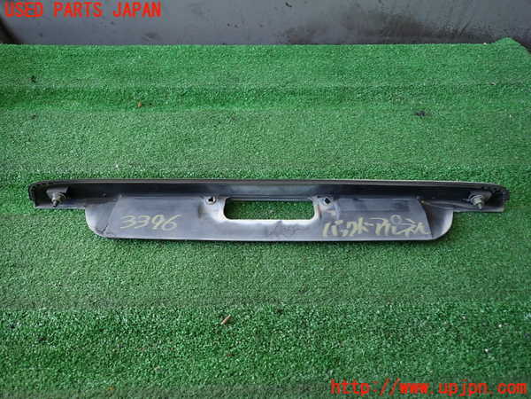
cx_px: 266
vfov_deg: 54.9
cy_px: 200
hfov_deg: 69.4
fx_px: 383
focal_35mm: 25
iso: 160
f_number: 2
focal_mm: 4.5
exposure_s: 1/60
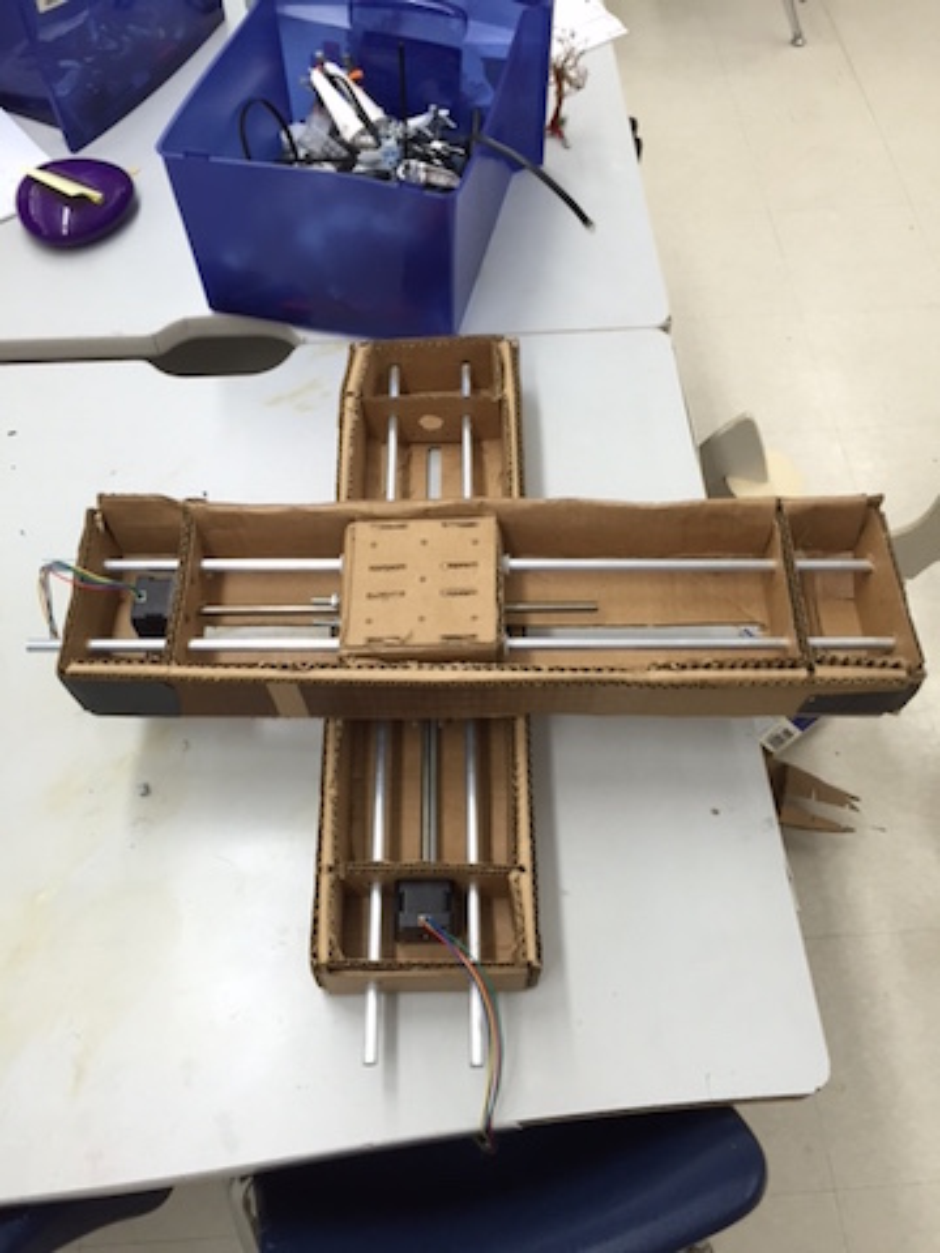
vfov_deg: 61.7
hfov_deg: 48.2
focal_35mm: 29
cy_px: 626
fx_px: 1050
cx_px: 470
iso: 32
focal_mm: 4.15
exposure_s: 1/30
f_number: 2.2
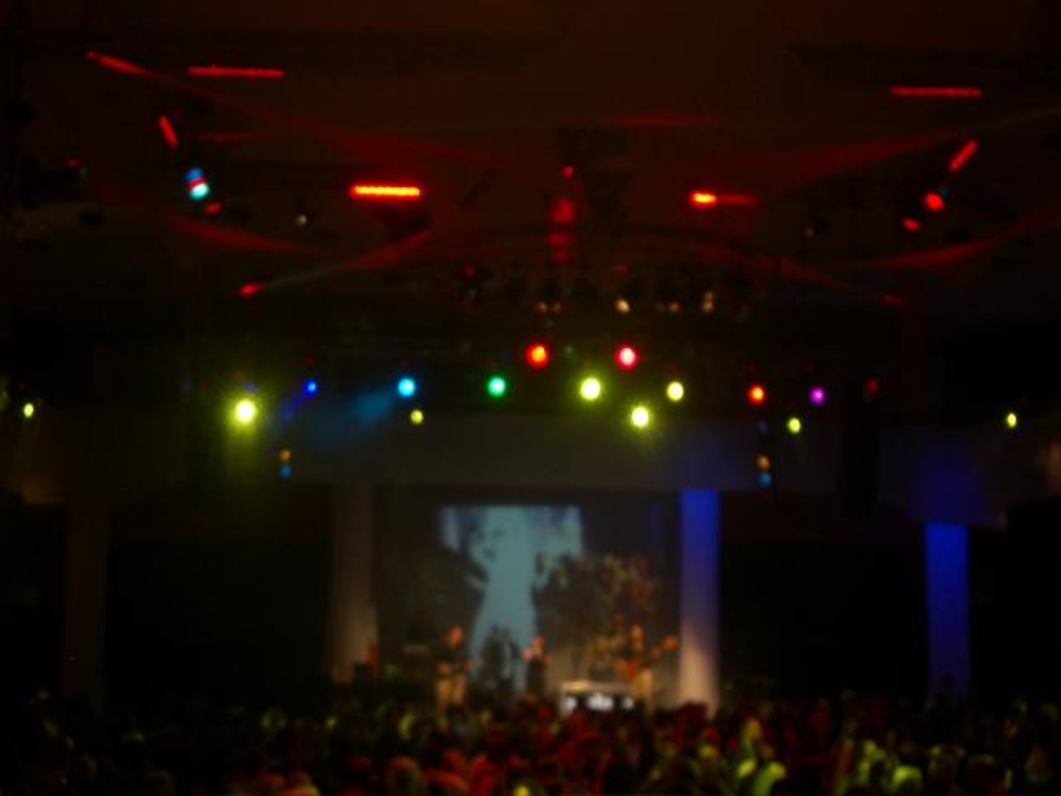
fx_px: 1502
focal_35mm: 49
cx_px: 530
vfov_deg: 29.7
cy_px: 398
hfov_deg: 38.9
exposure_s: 1/8
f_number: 3.1
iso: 50
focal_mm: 8.2
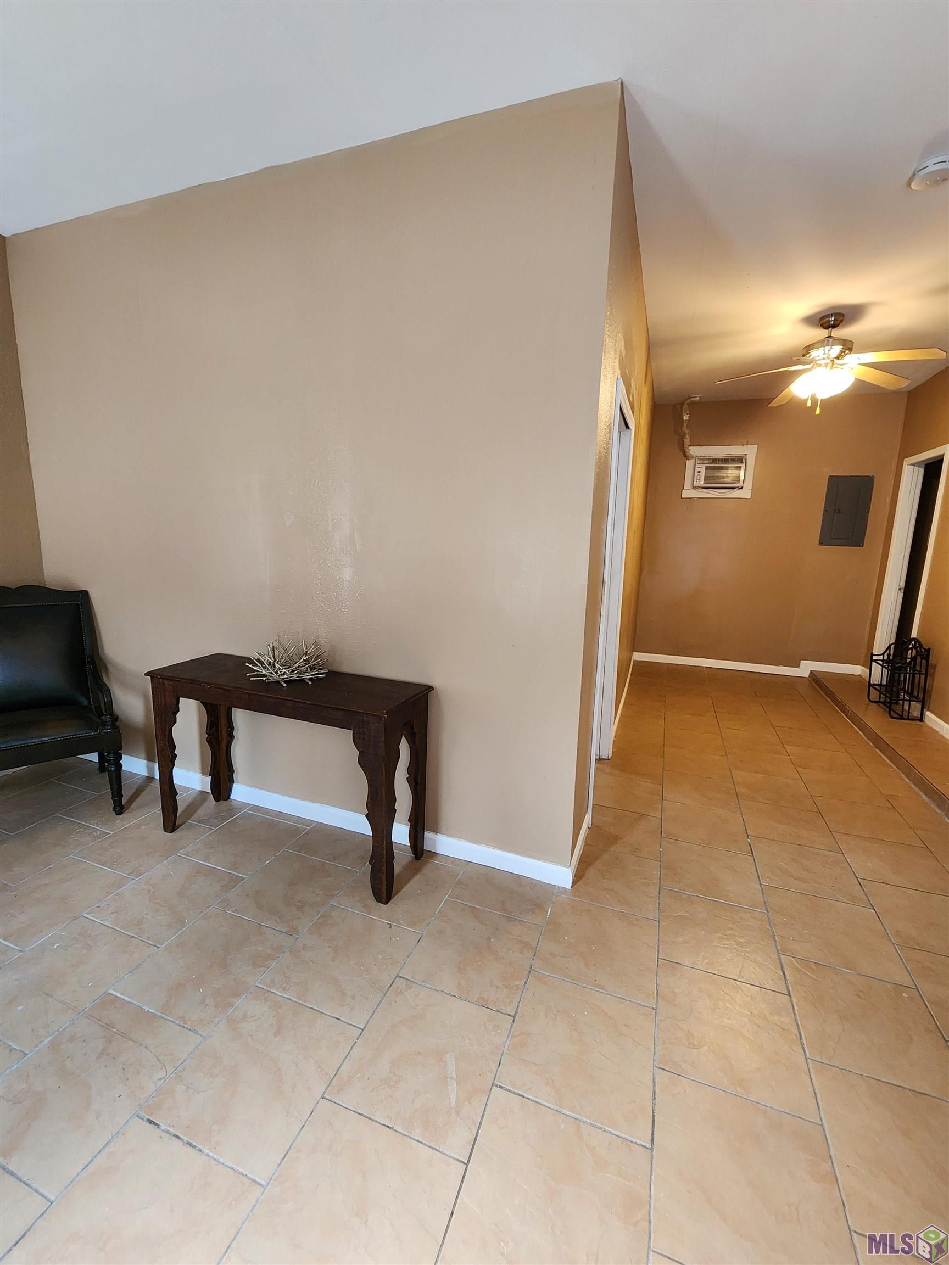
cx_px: 474
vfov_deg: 106.2
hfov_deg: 89.9
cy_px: 632
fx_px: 475
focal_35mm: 13
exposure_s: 1/40
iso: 400
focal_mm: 2.2
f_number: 2.2
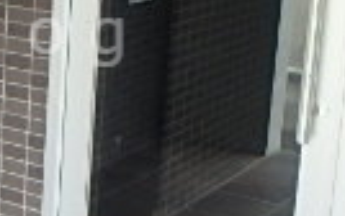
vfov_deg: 12.3
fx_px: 997
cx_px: -39
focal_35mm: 106
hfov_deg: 18.8
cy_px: 36
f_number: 3.5
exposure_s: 1/60
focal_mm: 3.7
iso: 200
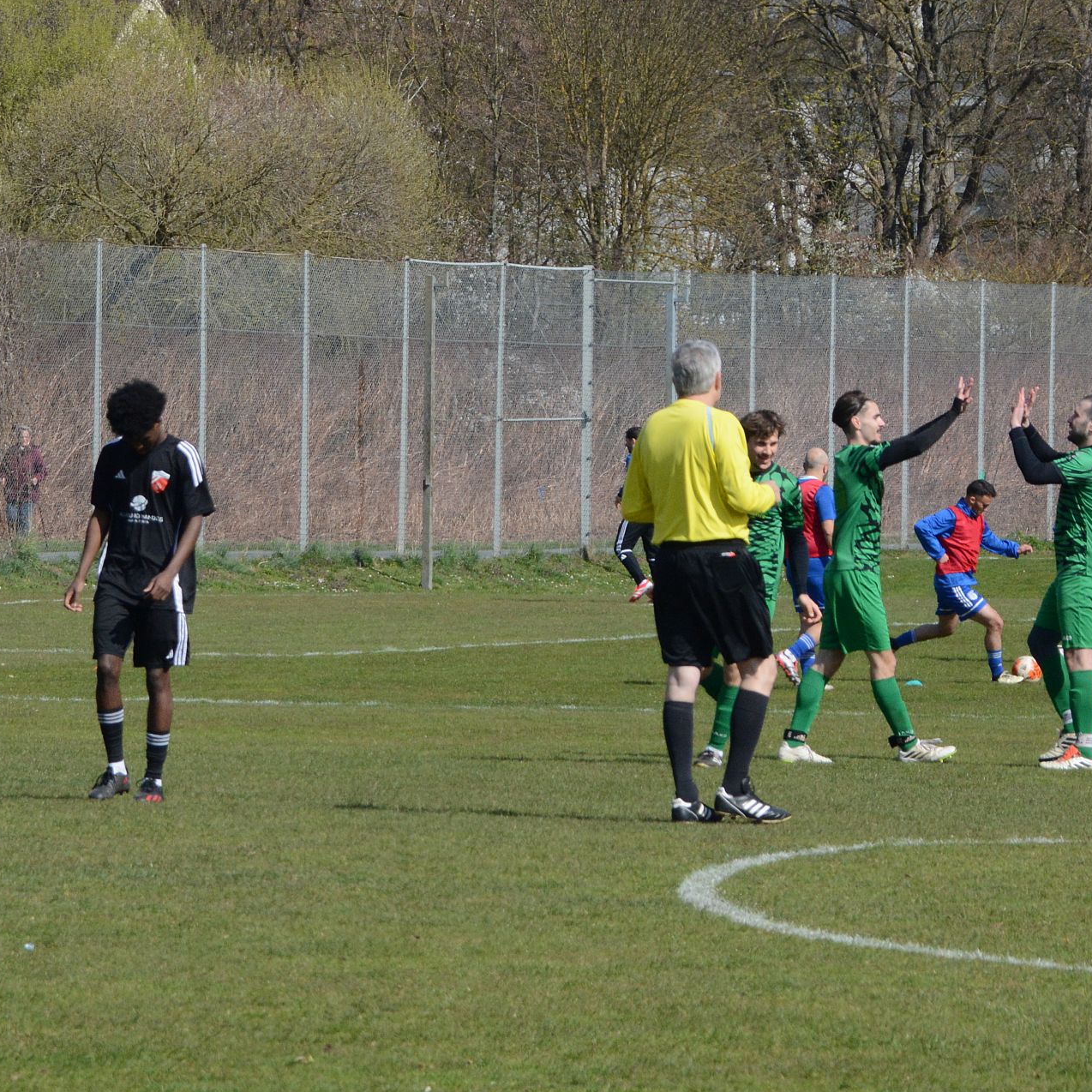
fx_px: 6995
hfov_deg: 8.9
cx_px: 729
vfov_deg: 8.9
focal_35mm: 196
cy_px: 544
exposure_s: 1/640
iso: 800
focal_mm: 102
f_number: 10
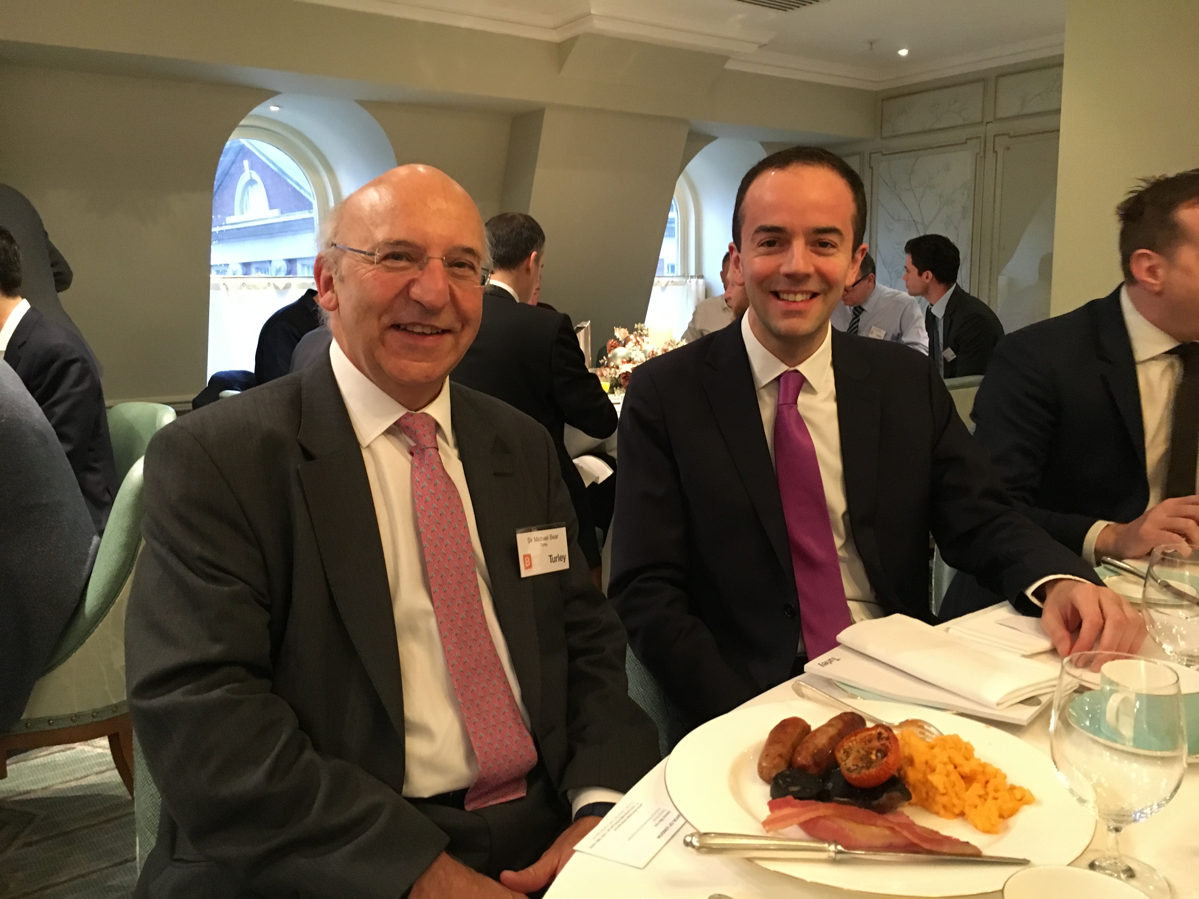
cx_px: 600
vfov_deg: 48.2
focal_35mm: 29
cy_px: 450
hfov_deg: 61.7
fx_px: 1004
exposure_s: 1/17
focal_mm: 4.15
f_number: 2.2
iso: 250
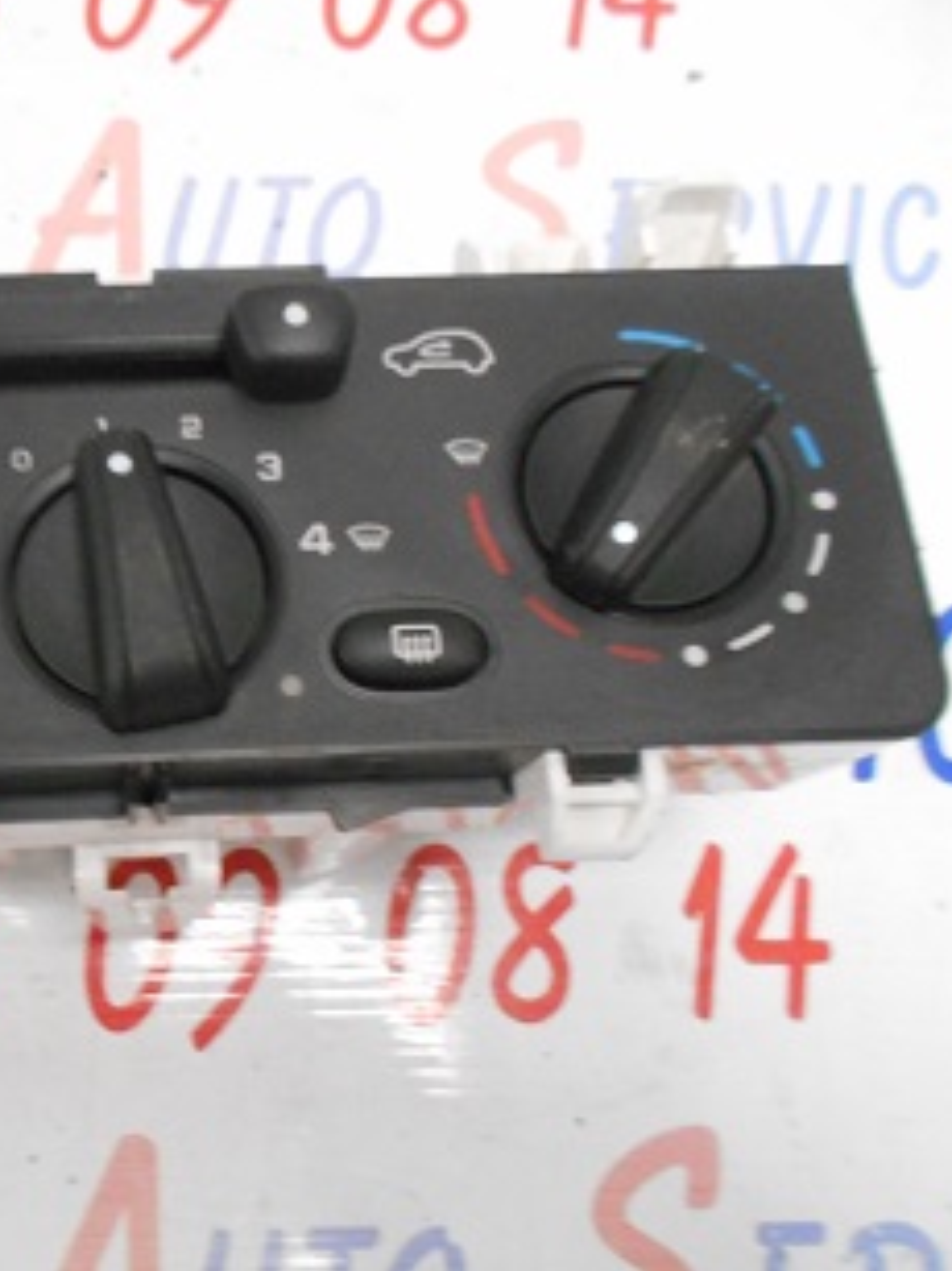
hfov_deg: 38.6
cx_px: 143
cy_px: 633
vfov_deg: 52.6
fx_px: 1284
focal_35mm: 35
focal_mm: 4.6
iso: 800
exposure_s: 1/4
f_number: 3.2
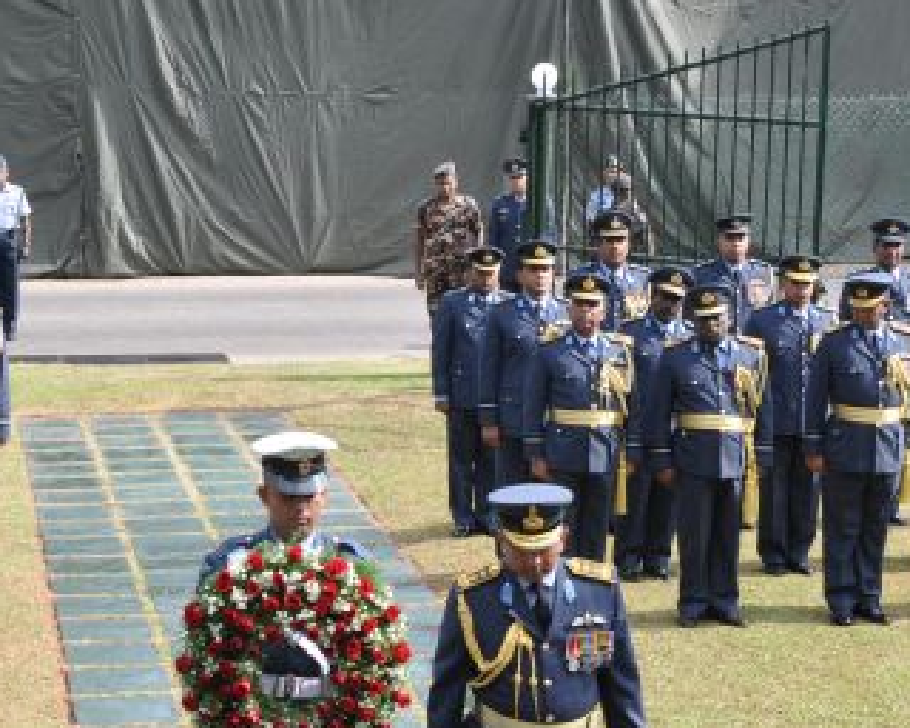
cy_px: 515
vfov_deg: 15.3
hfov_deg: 19.2
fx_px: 2693
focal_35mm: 100
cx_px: 387
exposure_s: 1/125
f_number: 11
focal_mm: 38
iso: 250
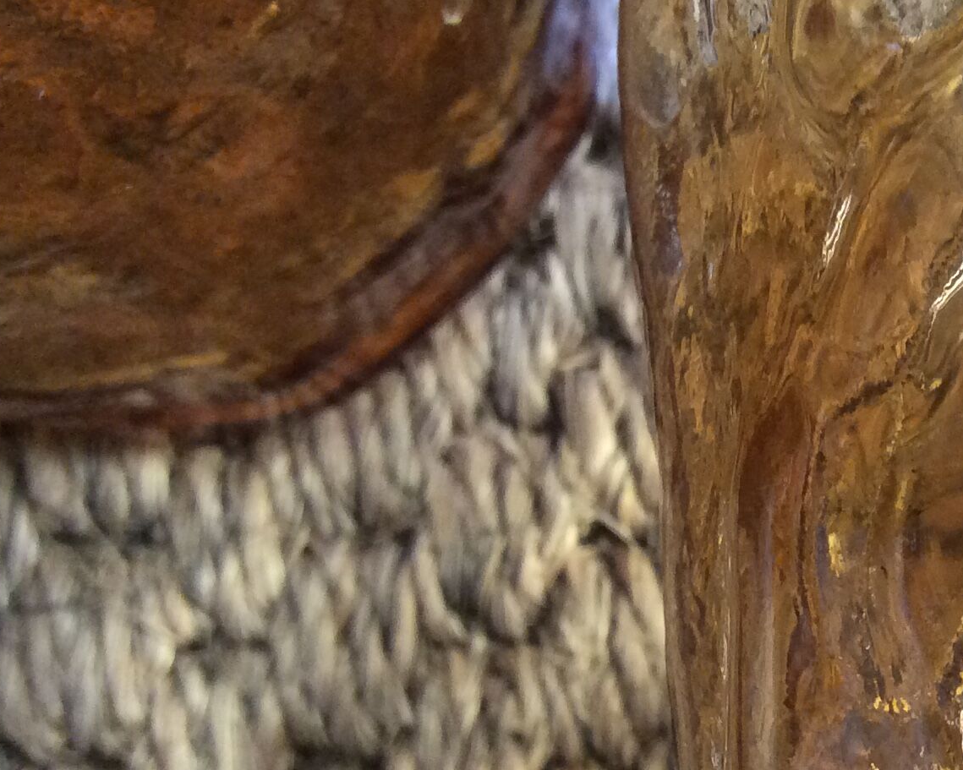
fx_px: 2023
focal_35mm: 71
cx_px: 961
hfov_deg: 25.5
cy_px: 506
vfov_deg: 21.5
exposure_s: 1/25
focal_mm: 3.3
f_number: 2.4
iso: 160
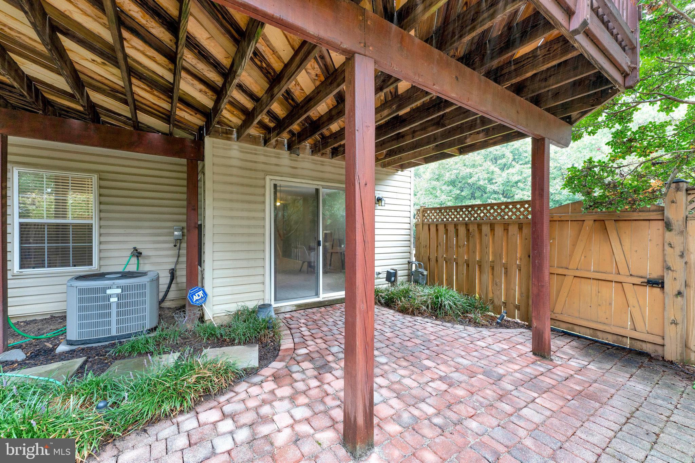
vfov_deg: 81.2
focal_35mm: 14
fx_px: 270
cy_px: 232
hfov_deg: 104.3
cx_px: 348
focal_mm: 14
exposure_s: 1/15
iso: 400
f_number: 8
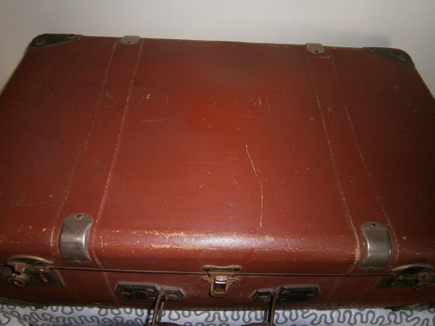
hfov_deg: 67.3
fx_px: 327
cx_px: 218
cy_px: 163
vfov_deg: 53.1
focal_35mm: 26
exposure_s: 1/30
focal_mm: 4.7
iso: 125
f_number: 2.8
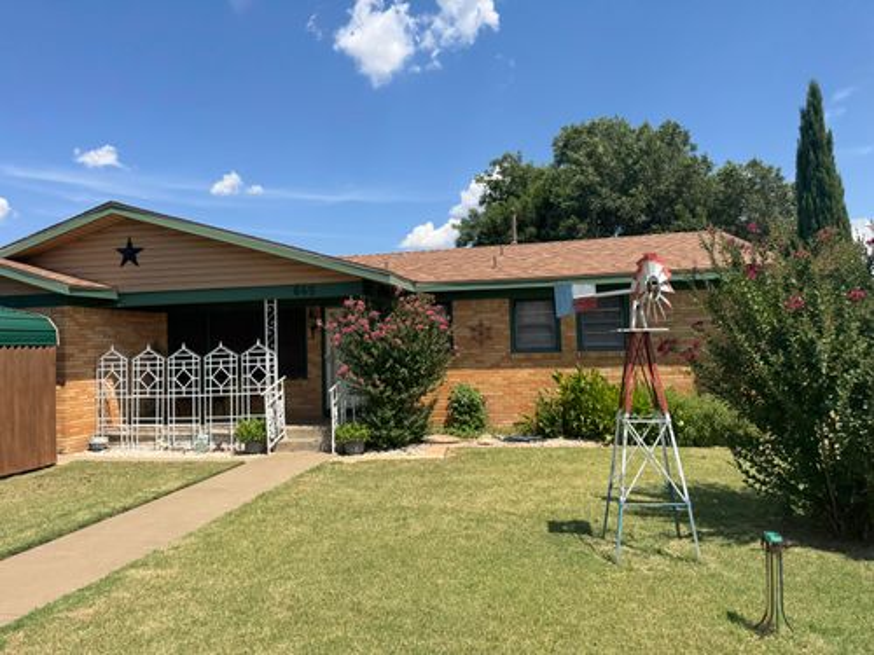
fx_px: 606
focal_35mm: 24
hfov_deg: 71.6
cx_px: 437
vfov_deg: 56.8
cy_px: 328
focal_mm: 6.76
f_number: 1.78
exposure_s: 1/4950
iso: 80
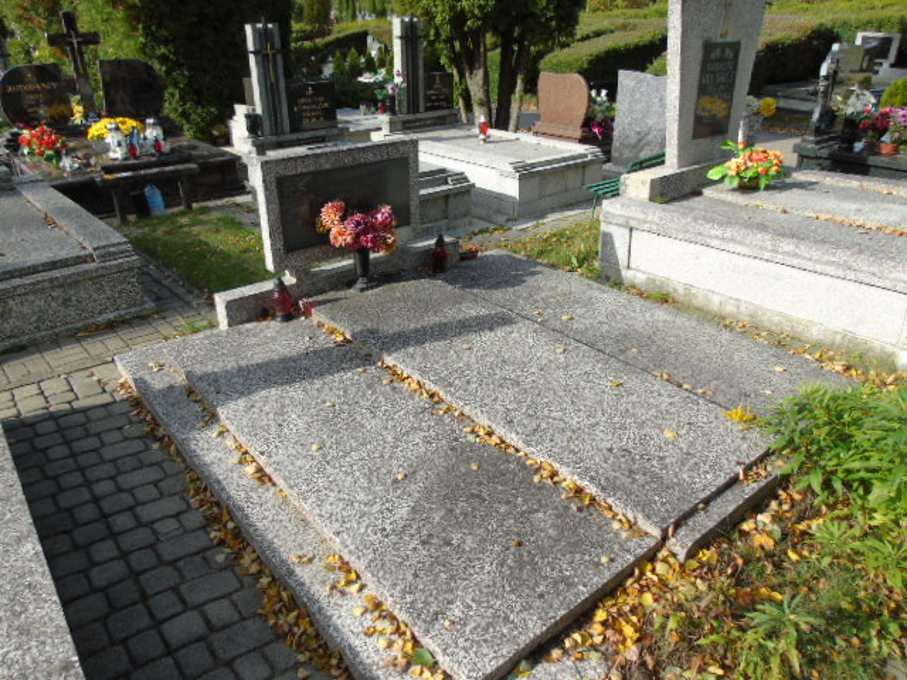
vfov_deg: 54.9
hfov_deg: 69.4
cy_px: 340
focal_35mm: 25
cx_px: 454
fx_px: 655
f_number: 3.4
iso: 80
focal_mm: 4.4
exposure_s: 1/500
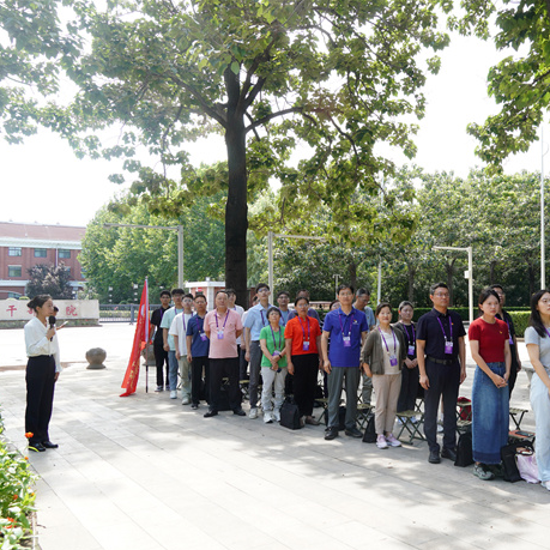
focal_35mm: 35
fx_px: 629
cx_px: 387
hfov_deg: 46.1
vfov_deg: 47.2
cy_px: 278
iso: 100
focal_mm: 18
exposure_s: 1/50
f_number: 5.6
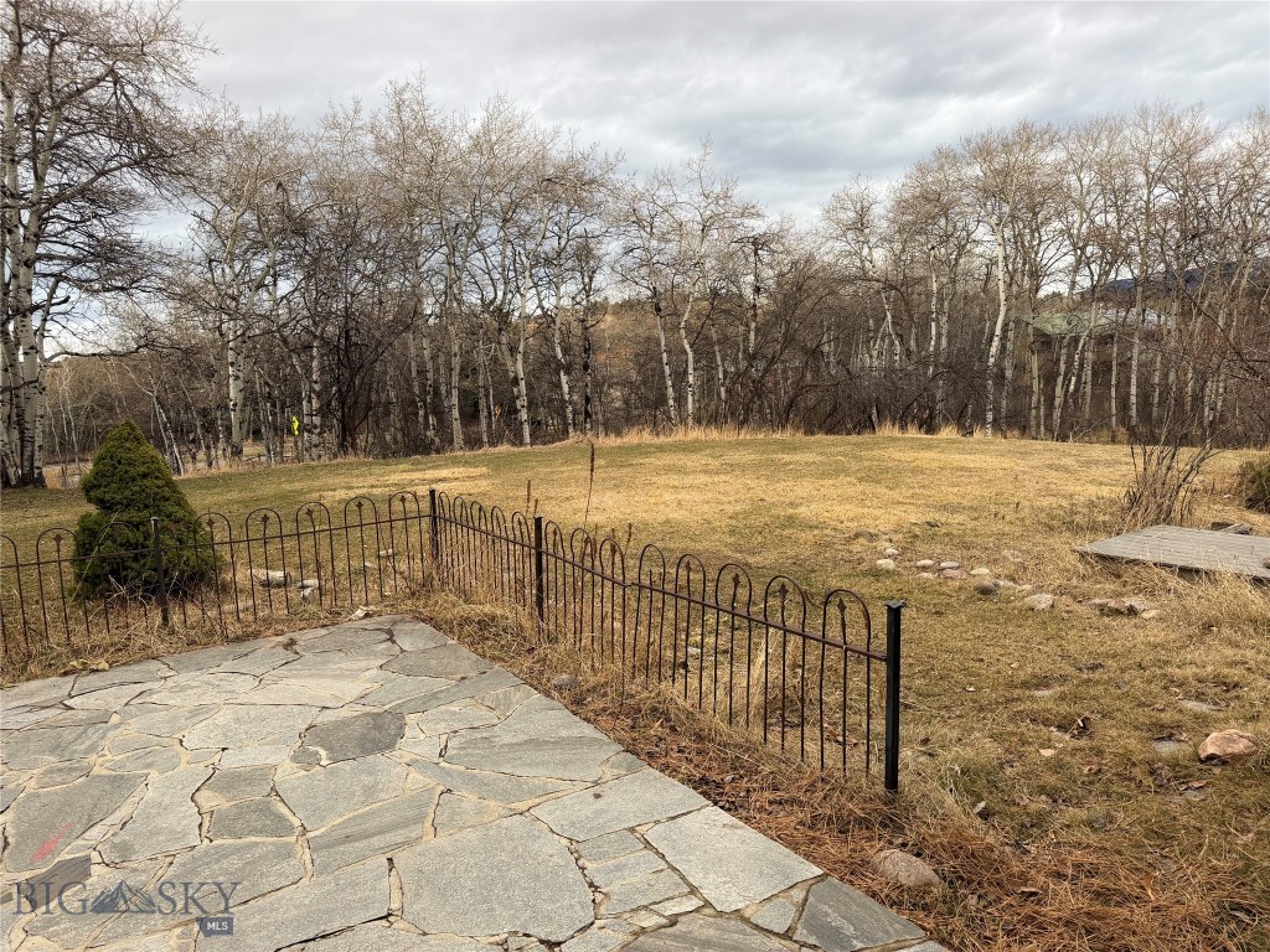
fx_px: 881
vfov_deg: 56.8
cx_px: 635
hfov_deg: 71.6
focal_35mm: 24
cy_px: 476
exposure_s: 1/121
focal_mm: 6.76
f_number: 1.78
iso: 80
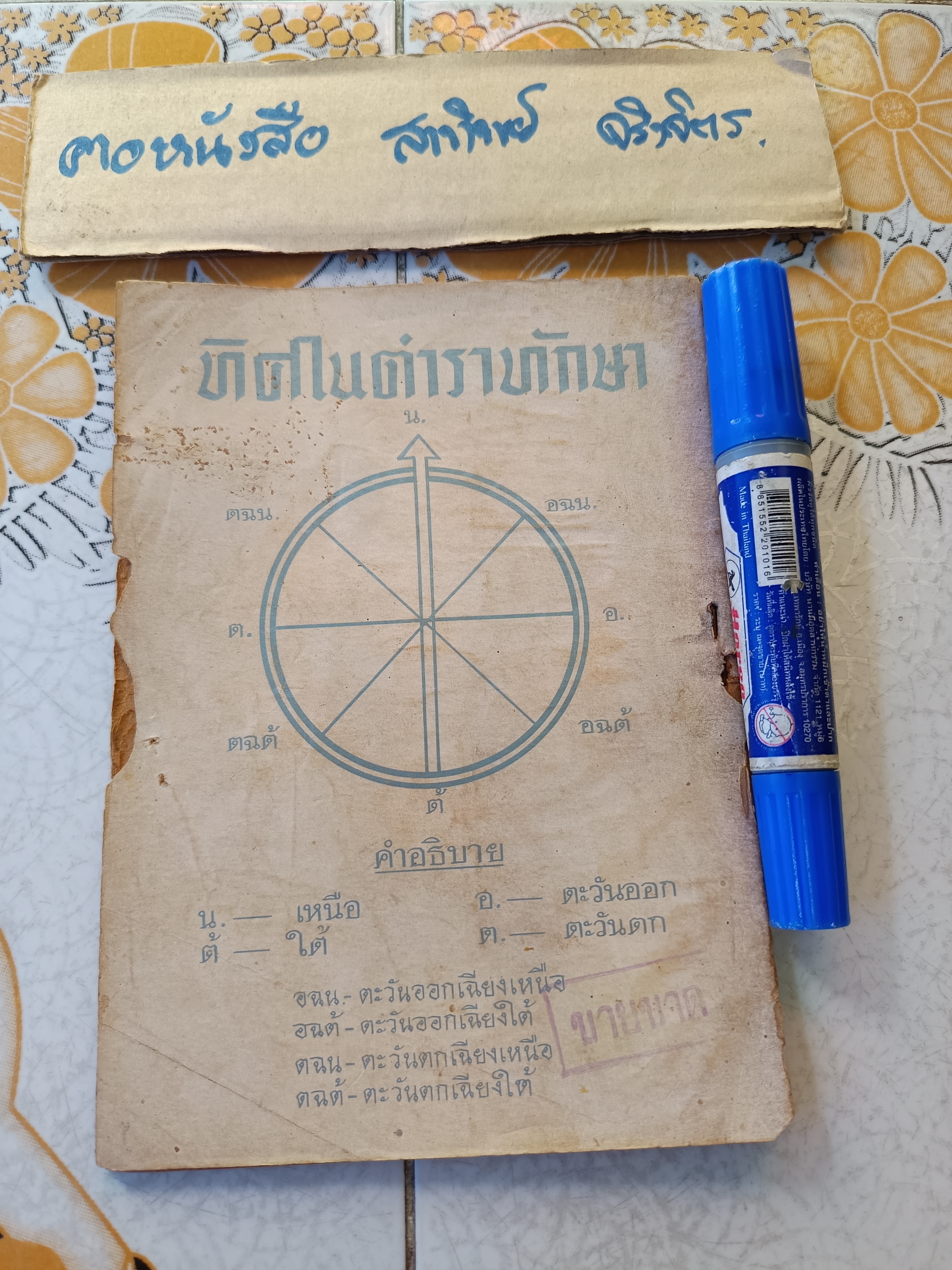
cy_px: 635
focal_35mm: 24
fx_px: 880
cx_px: 476
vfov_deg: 71.6
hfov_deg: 56.8
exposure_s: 1/50
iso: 193
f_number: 1.7
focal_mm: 5.31
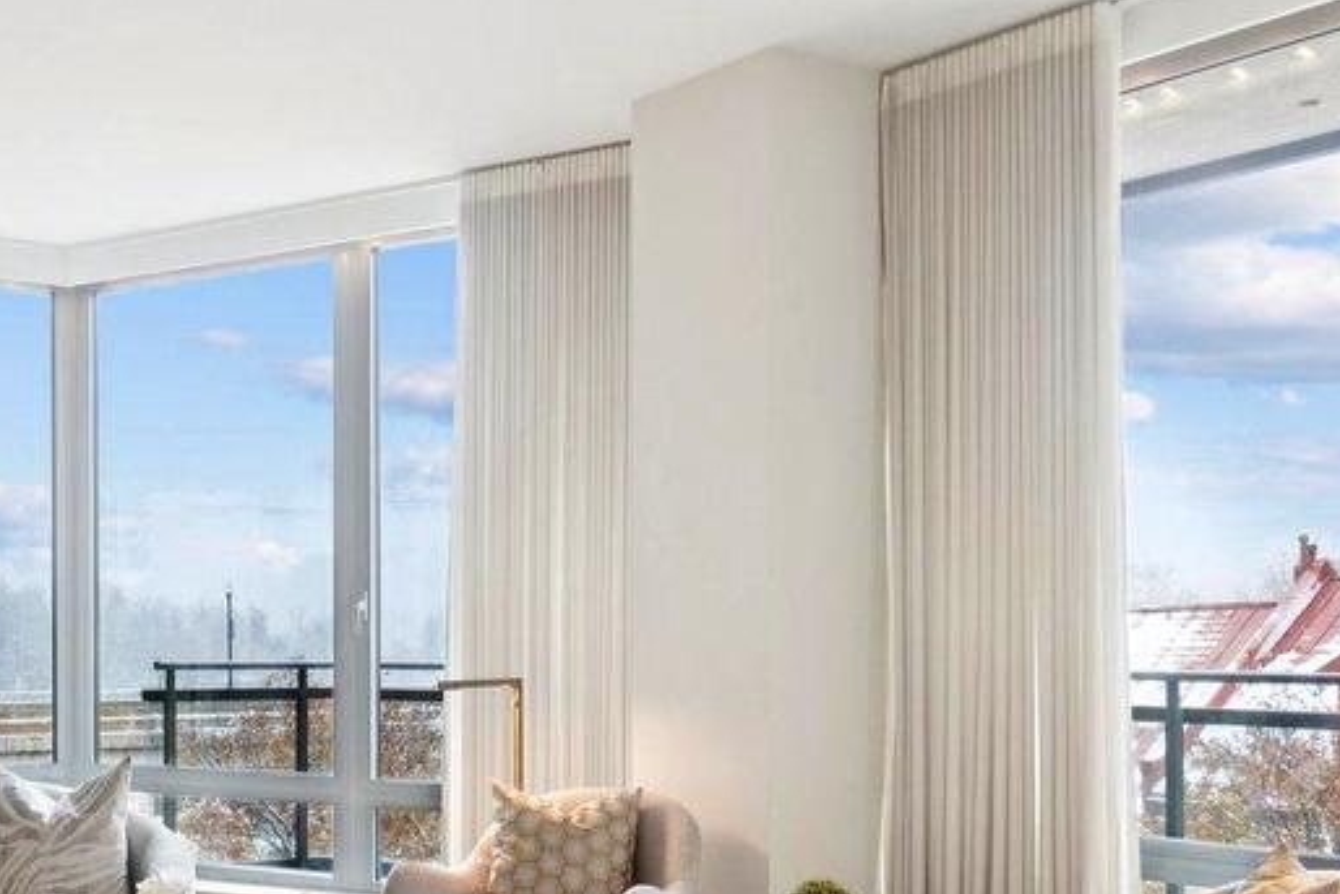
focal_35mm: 42
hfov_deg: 44.1
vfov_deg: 31.4
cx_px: 263
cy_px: 652
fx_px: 1564
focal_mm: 10
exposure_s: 1/15
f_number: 7.1
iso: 200
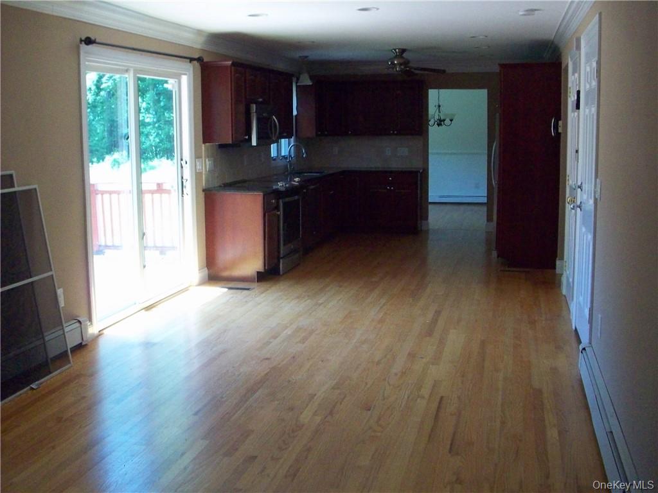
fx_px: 703
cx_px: 329
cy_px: 246
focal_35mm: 37
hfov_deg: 50.1
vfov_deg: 38.7
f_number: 2.8
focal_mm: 6.2
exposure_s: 1/128
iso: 303
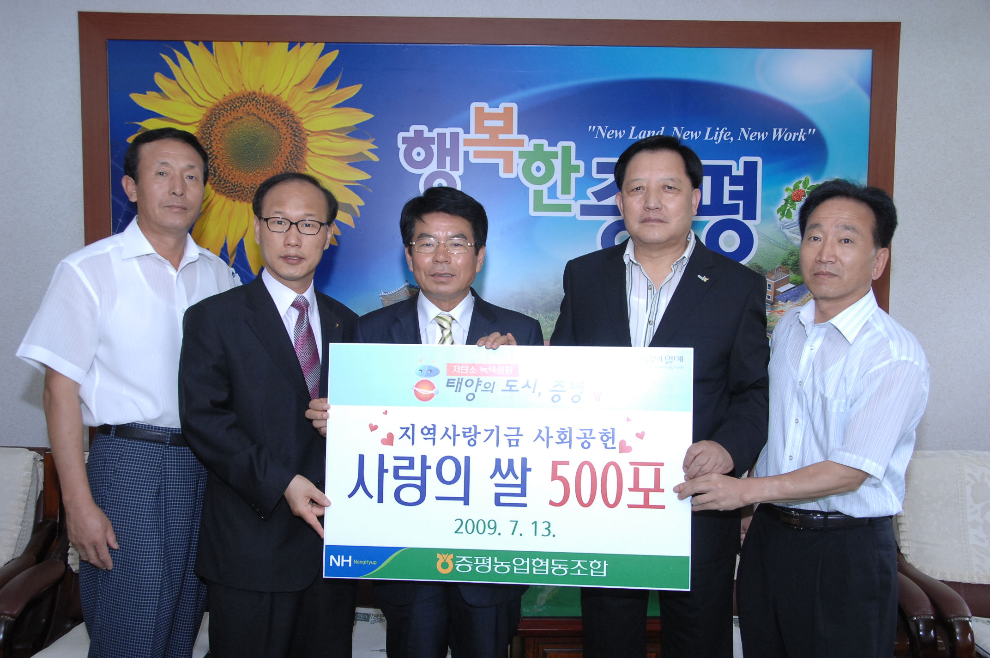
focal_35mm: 36
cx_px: 495
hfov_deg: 53.2
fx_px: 989
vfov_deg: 36.8
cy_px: 329
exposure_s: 1/60
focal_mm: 24
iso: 400
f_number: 5.6
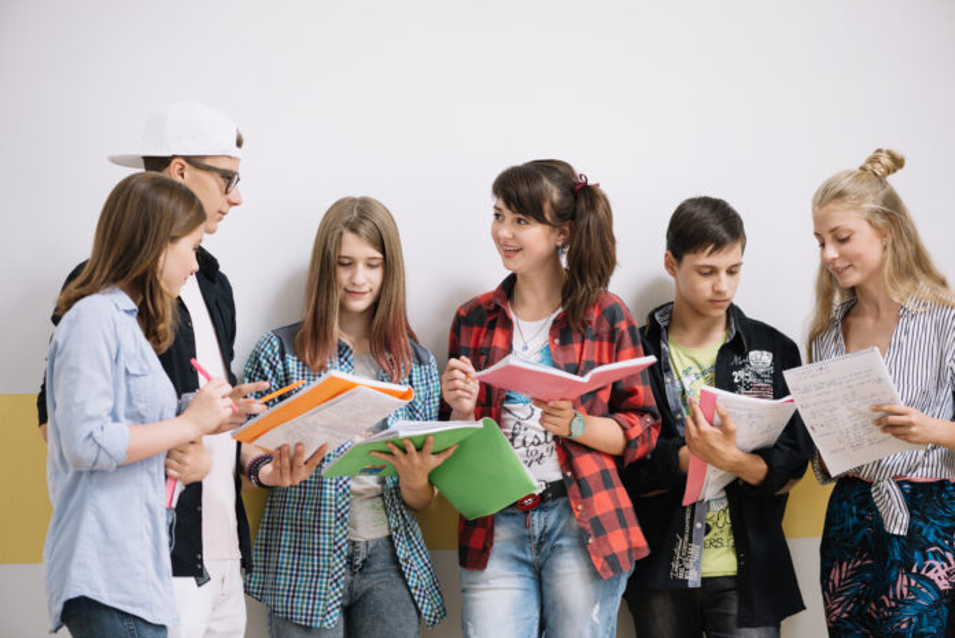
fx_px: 2787
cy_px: 319
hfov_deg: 19.4
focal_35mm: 105
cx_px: 478
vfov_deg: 13.1
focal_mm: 105
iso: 400
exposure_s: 1/160
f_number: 3.5
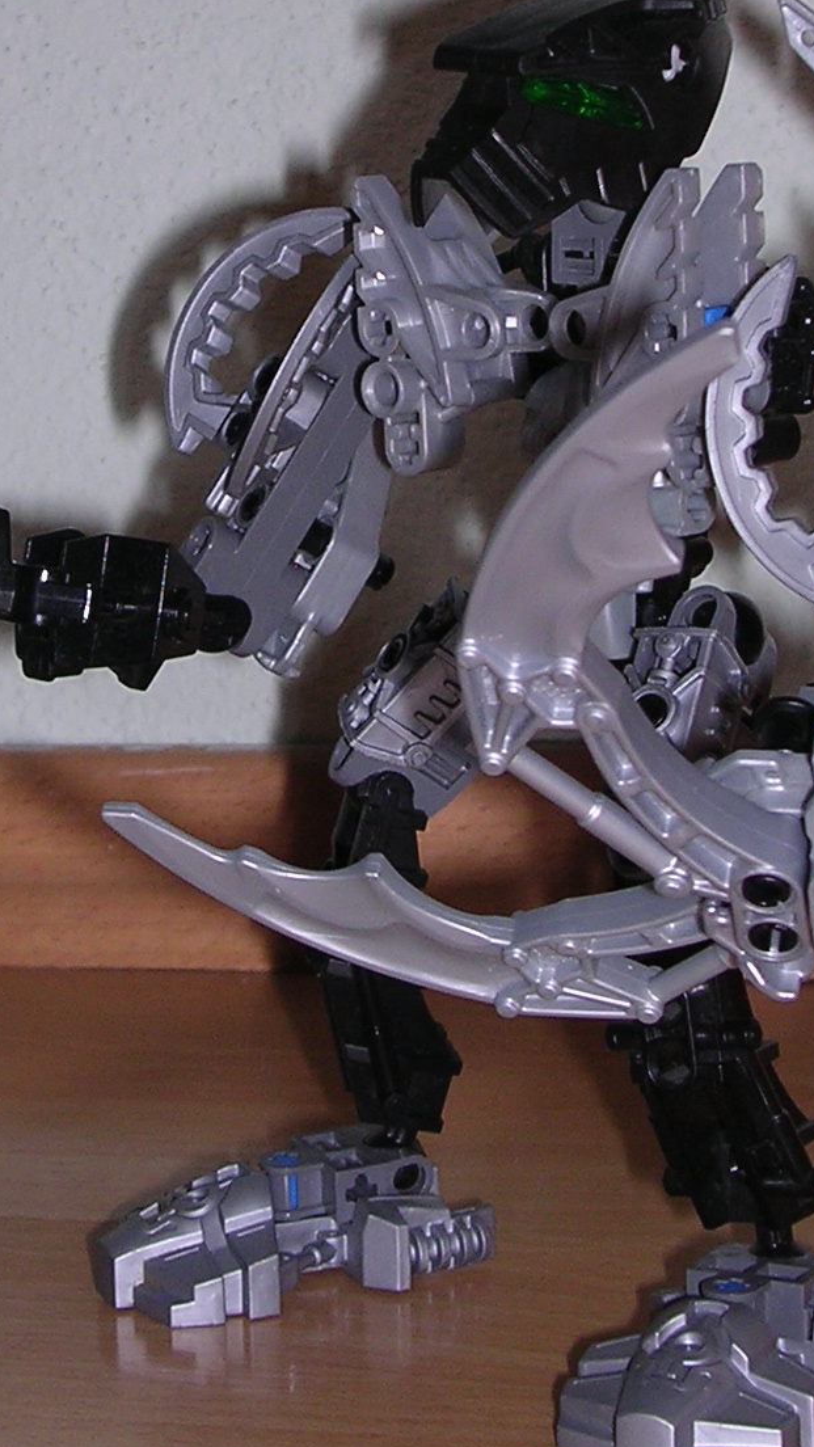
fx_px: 3569
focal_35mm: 93
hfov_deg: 13.0
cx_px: 244
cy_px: 456
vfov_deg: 22.8
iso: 100
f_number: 3
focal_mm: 7.1
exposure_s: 1/60.1
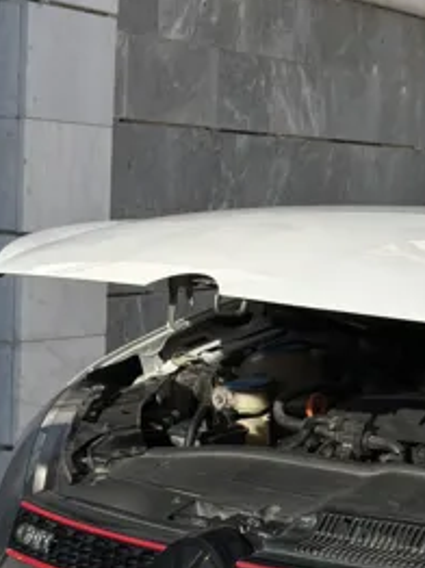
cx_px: 349
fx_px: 2164
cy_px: 555
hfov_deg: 11.2
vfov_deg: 14.7
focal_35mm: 132
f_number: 1.78
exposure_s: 1/6623
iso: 100
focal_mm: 6.86
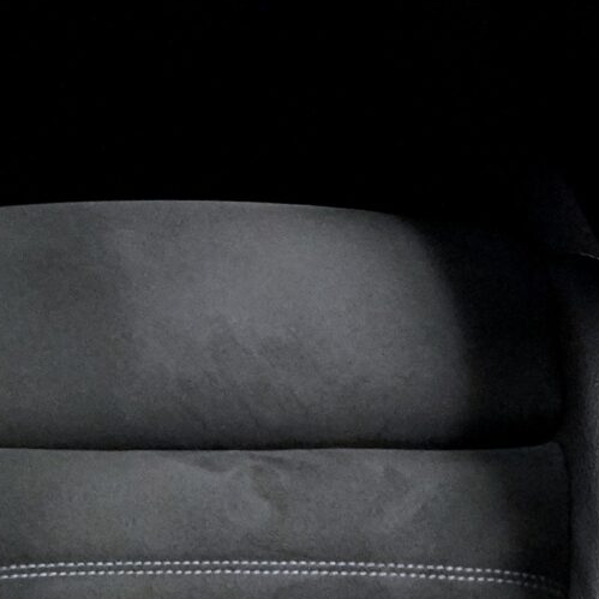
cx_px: -567
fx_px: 2177
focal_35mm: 111
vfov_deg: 14.8
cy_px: -251
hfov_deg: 13.6
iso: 6400
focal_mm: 17
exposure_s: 1/125
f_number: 3.5
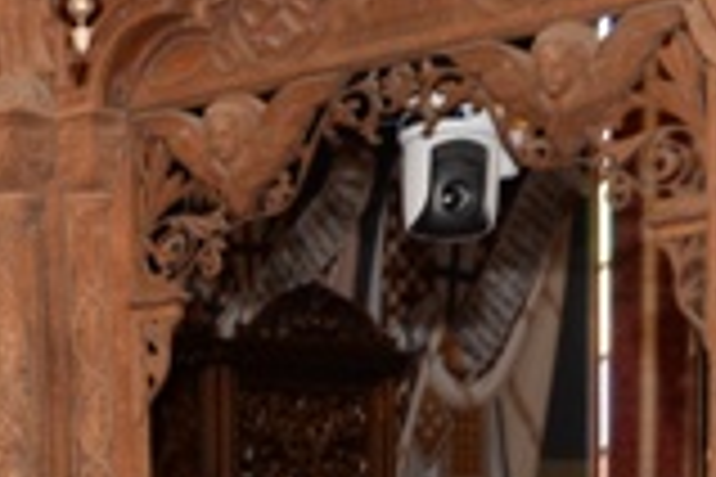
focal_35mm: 145
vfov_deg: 8.7
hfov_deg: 12.8
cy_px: 1118
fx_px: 2884
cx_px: -599
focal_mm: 24
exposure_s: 1/80
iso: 400
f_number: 5.6
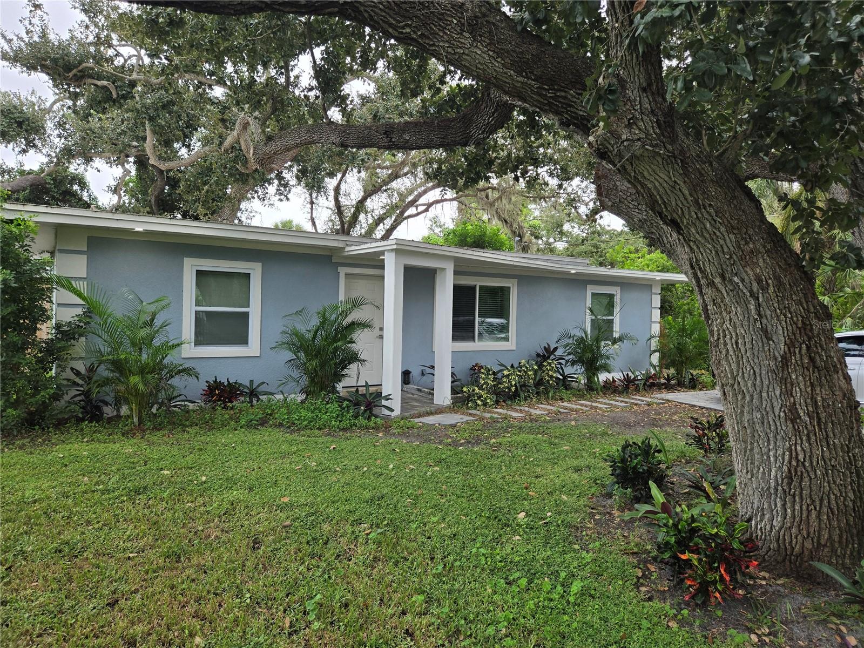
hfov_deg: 73.9
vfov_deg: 58.9
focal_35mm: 23
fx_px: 574
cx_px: 432
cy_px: 324
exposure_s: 1/1033
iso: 80
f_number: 1.8
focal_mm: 5.4
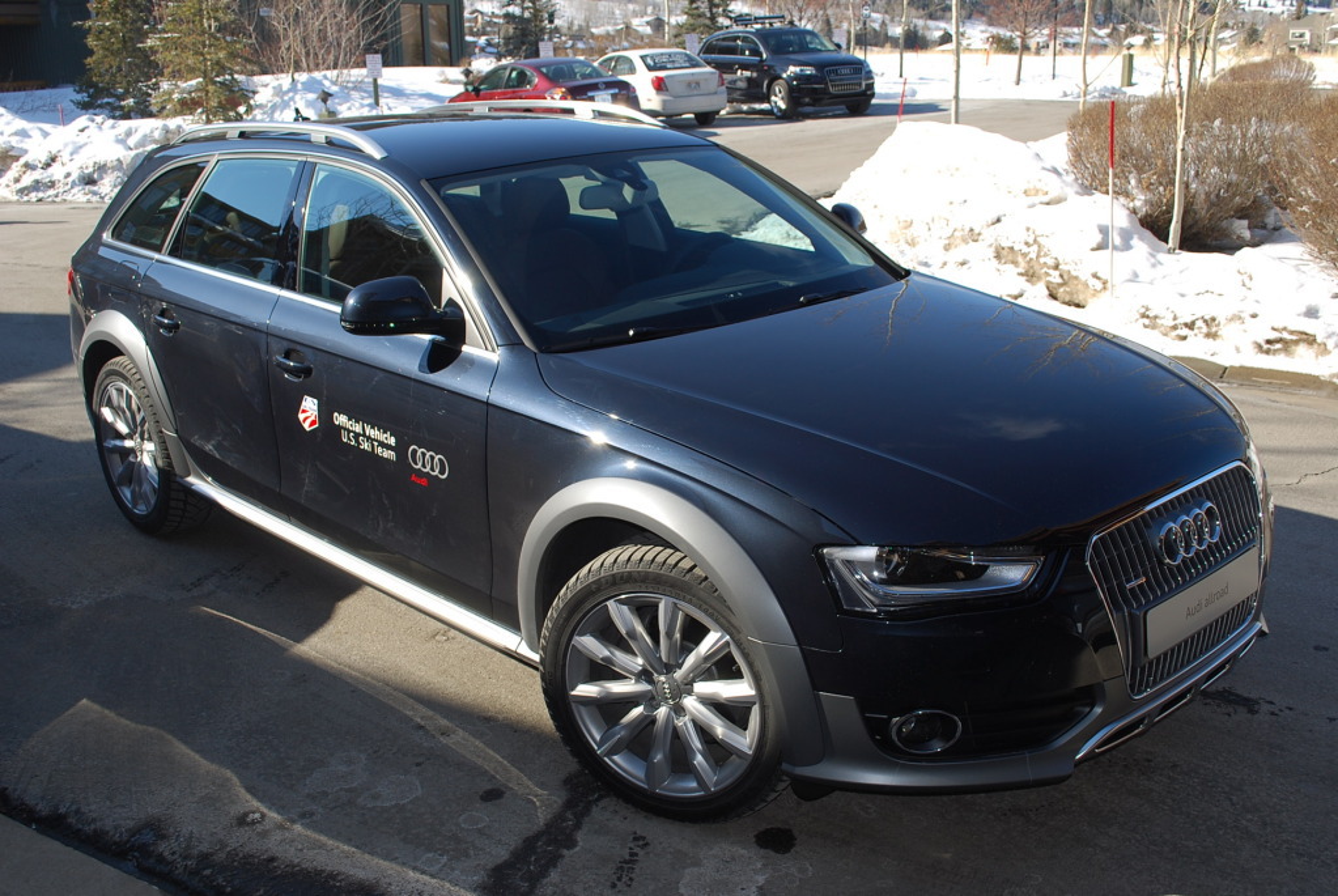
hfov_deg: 53.1
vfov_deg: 37.0
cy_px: 448
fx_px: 1340
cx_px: 669
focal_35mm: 36
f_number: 7.1
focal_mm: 24
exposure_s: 1/200
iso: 100
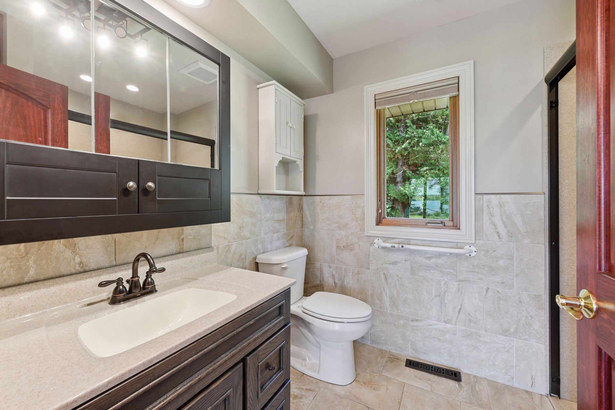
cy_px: 205
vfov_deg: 81.2
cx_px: 308
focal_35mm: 14
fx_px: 239
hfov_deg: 104.3
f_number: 9
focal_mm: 14
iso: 500
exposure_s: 1/13
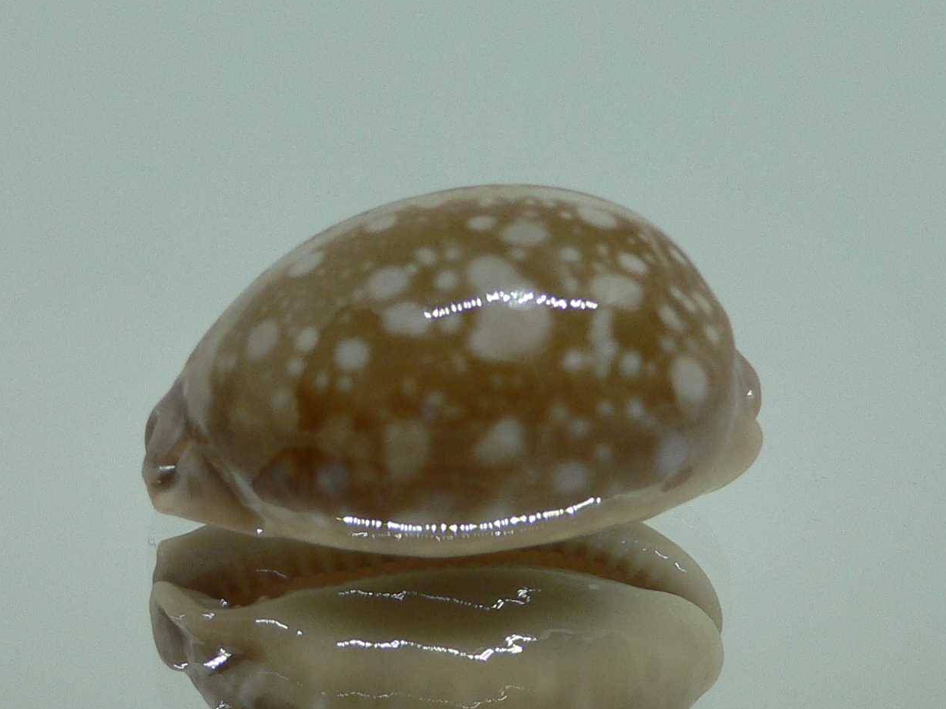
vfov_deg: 25.5
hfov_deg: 33.8
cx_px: 431
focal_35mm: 57
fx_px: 1557
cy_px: 472
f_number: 2.8
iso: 150
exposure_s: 1/60
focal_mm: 4.6
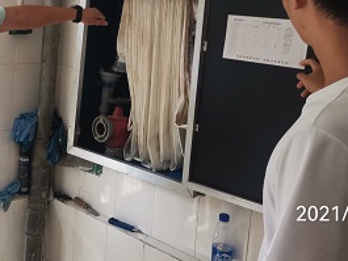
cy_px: 72
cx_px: 67
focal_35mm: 56
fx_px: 563
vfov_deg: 25.9
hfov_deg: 33.3
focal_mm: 5.58
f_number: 1.8
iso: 500
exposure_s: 1/33.3
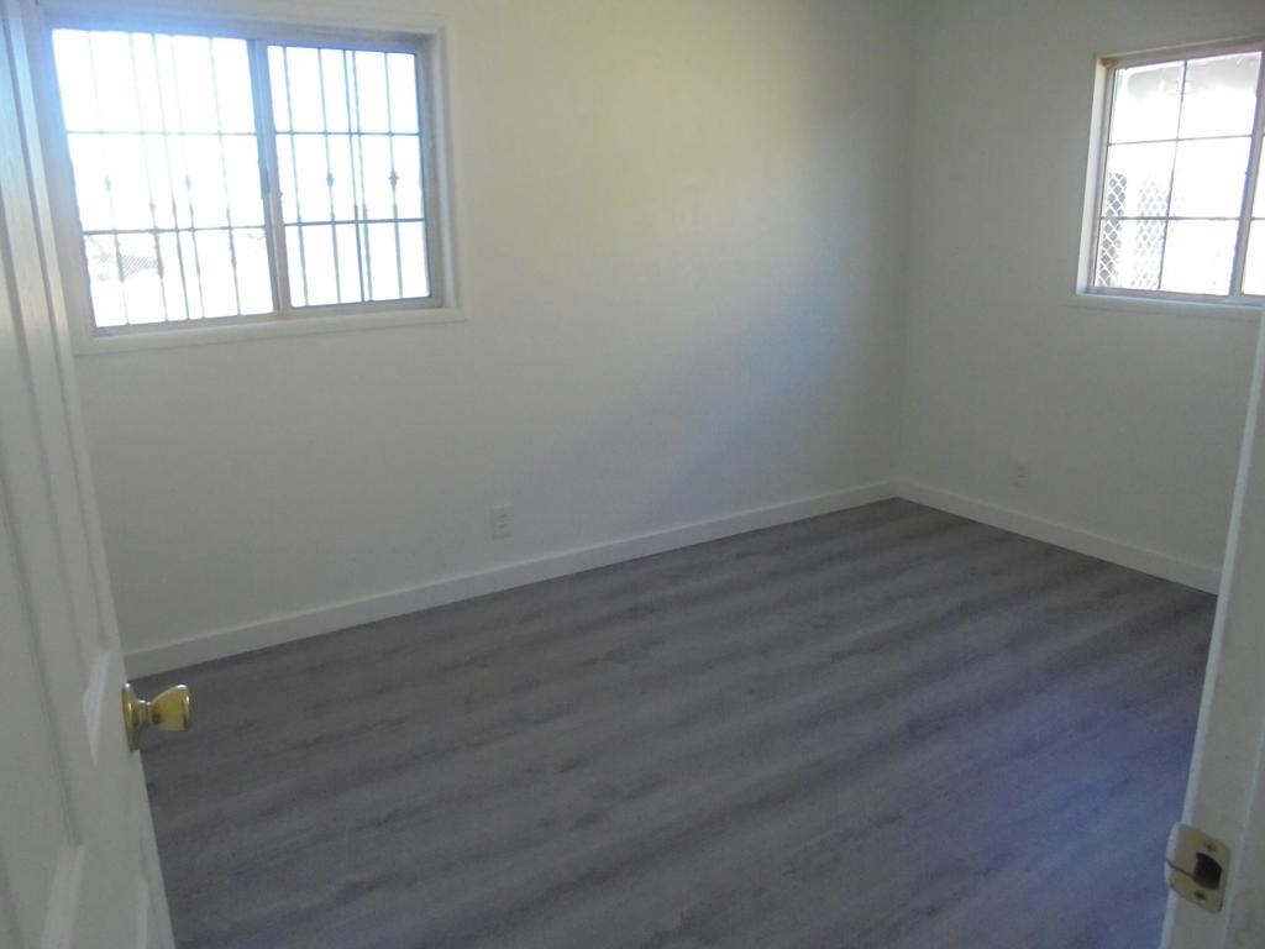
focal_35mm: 26
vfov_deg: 53.1
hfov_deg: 67.3
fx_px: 950
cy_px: 474
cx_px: 632
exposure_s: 1/200
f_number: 3.5
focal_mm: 4.6
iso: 400
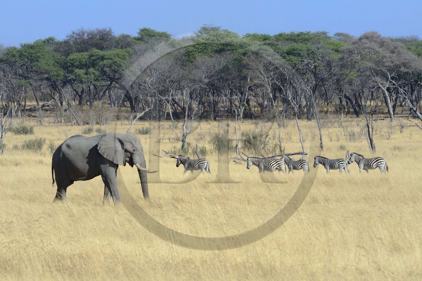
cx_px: 211
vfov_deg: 4.9
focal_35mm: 280
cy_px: 140
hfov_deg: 7.4
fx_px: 3281
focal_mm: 280
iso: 800
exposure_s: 1/1600
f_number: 10
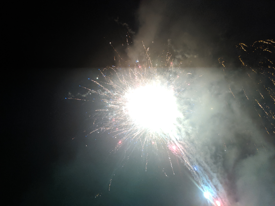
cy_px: 103
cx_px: 138
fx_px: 214
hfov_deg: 65.3
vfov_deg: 51.4
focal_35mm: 27
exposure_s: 1/40.1
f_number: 1.8
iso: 275
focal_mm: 4.44
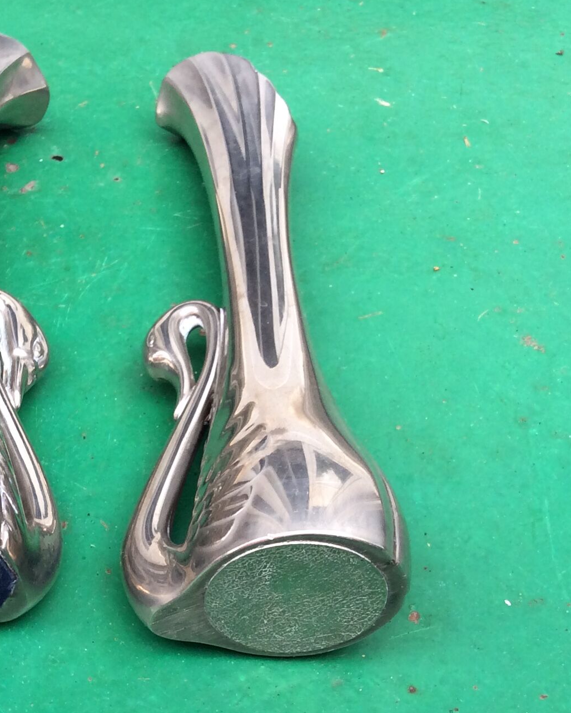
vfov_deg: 29.8
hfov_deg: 23.9
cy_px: 479
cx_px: 113
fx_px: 1330
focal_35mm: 63
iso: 32
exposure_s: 1/104
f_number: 2.4
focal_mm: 3.3
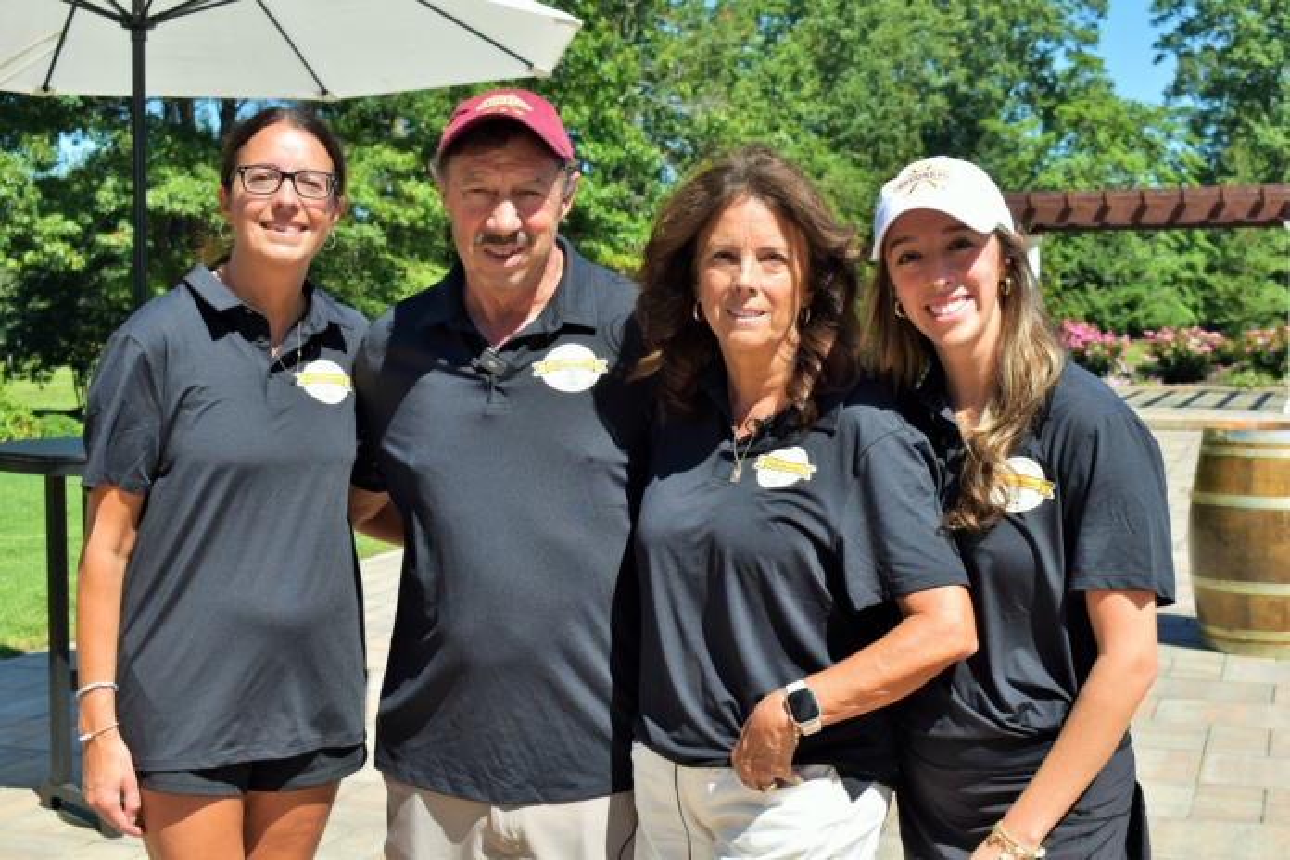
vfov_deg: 26.5
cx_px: 645
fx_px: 1827
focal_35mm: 51
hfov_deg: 38.9
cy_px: 430
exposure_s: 1/250
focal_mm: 34
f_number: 8
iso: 100
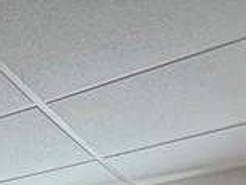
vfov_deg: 10.3
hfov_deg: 17.5
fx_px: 662
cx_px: -184
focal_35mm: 93
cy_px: 587
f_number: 2.2
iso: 100
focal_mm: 2.22
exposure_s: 1/99
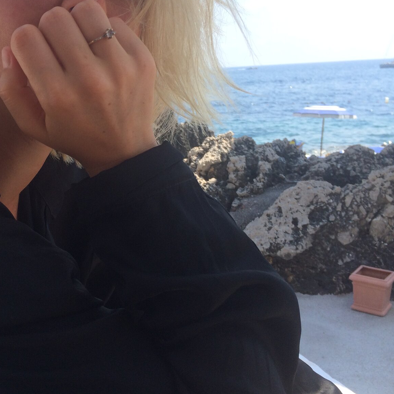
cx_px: 89
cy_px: 170
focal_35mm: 44
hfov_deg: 37.2
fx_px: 567
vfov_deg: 38.3
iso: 32
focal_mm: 4.12
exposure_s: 1/1208
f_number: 2.2
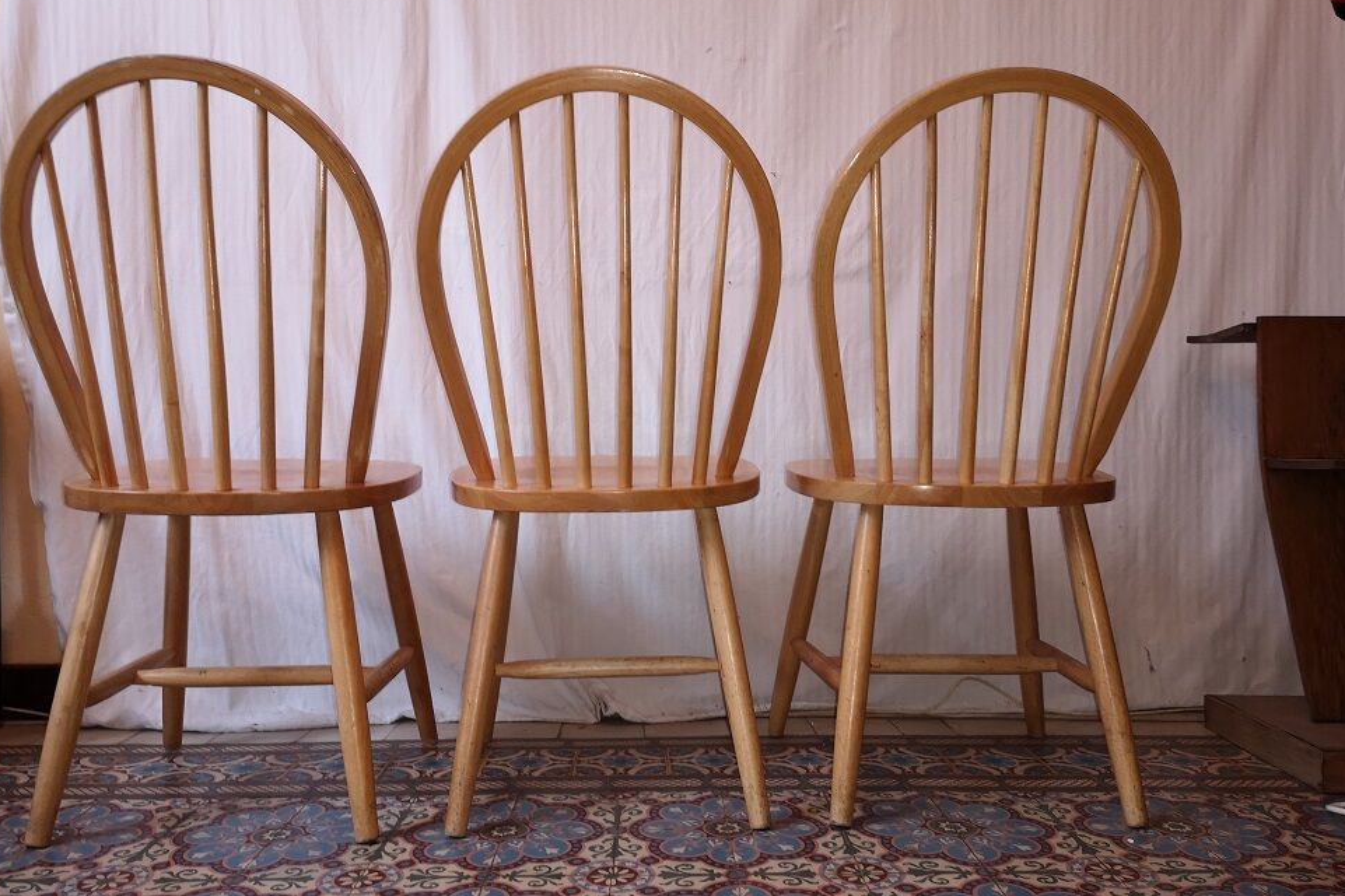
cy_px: 477
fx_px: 1083
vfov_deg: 44.9
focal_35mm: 29
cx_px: 658
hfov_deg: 63.7
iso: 160
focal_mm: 3.95
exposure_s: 1/33.3
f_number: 1.8
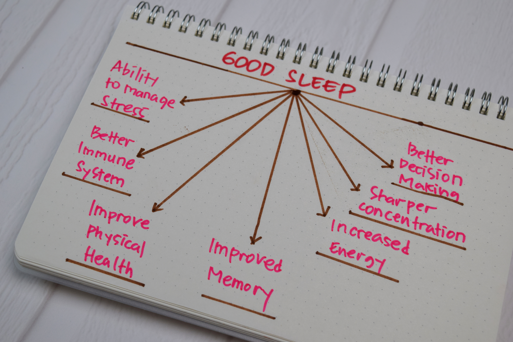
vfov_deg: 23.8
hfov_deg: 35.1
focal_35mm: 57
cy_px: 171
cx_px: 256
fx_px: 812
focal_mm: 38
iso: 400
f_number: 7.1
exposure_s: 1/80
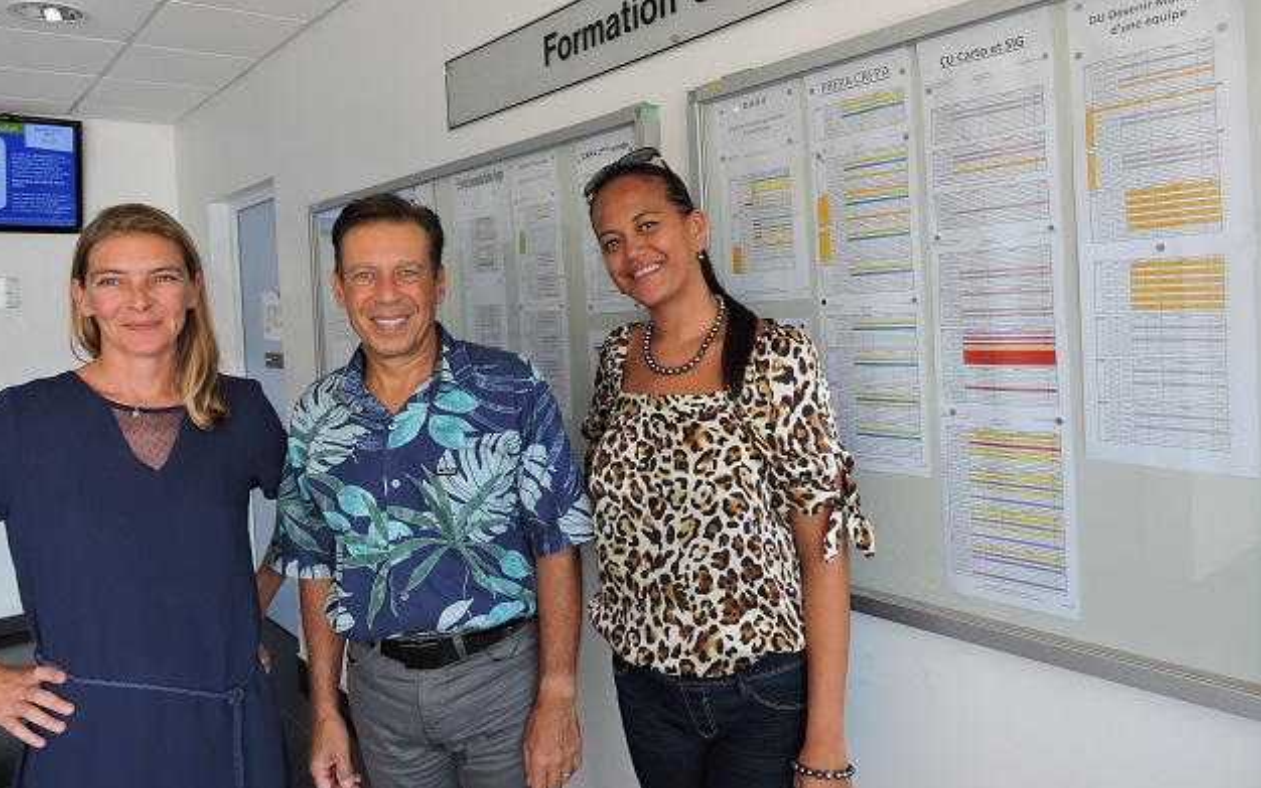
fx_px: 893
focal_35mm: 26
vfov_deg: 47.3
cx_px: 635
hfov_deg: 70.4
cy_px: 318
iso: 100
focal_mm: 4.3
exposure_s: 1/40
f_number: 3.3
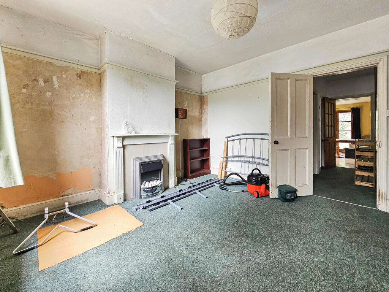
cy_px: 146
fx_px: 146
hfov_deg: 106.2
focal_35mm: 13
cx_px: 194
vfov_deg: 89.9
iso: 100
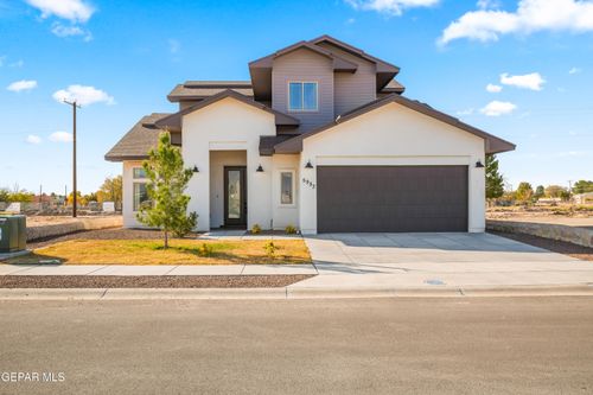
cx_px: 296
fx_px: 510
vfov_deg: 42.3
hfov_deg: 60.3
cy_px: 198
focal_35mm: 31
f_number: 11
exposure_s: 1/200
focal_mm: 31
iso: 640
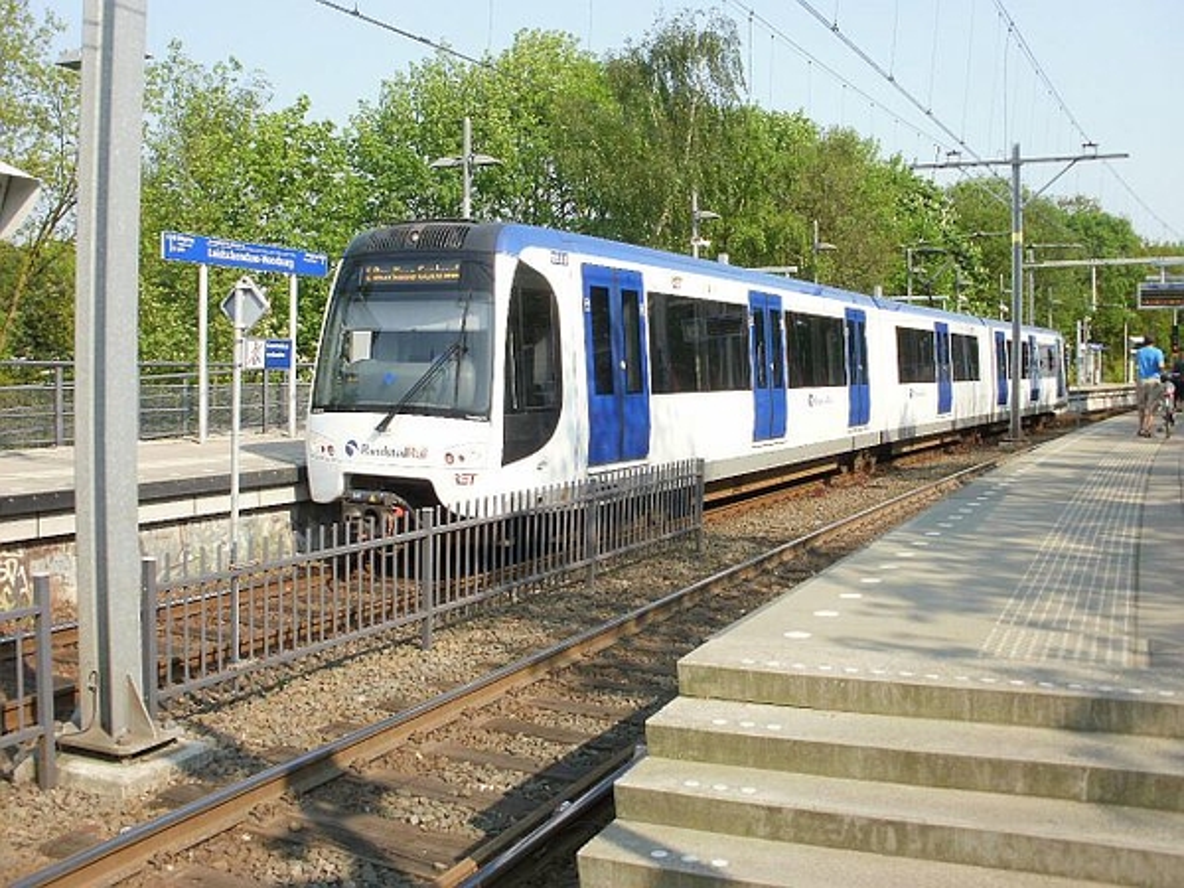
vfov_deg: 39.7
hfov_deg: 51.4
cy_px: 444
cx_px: 592
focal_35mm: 36
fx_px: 1231
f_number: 5.6
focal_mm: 6.3
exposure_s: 1/250
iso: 100
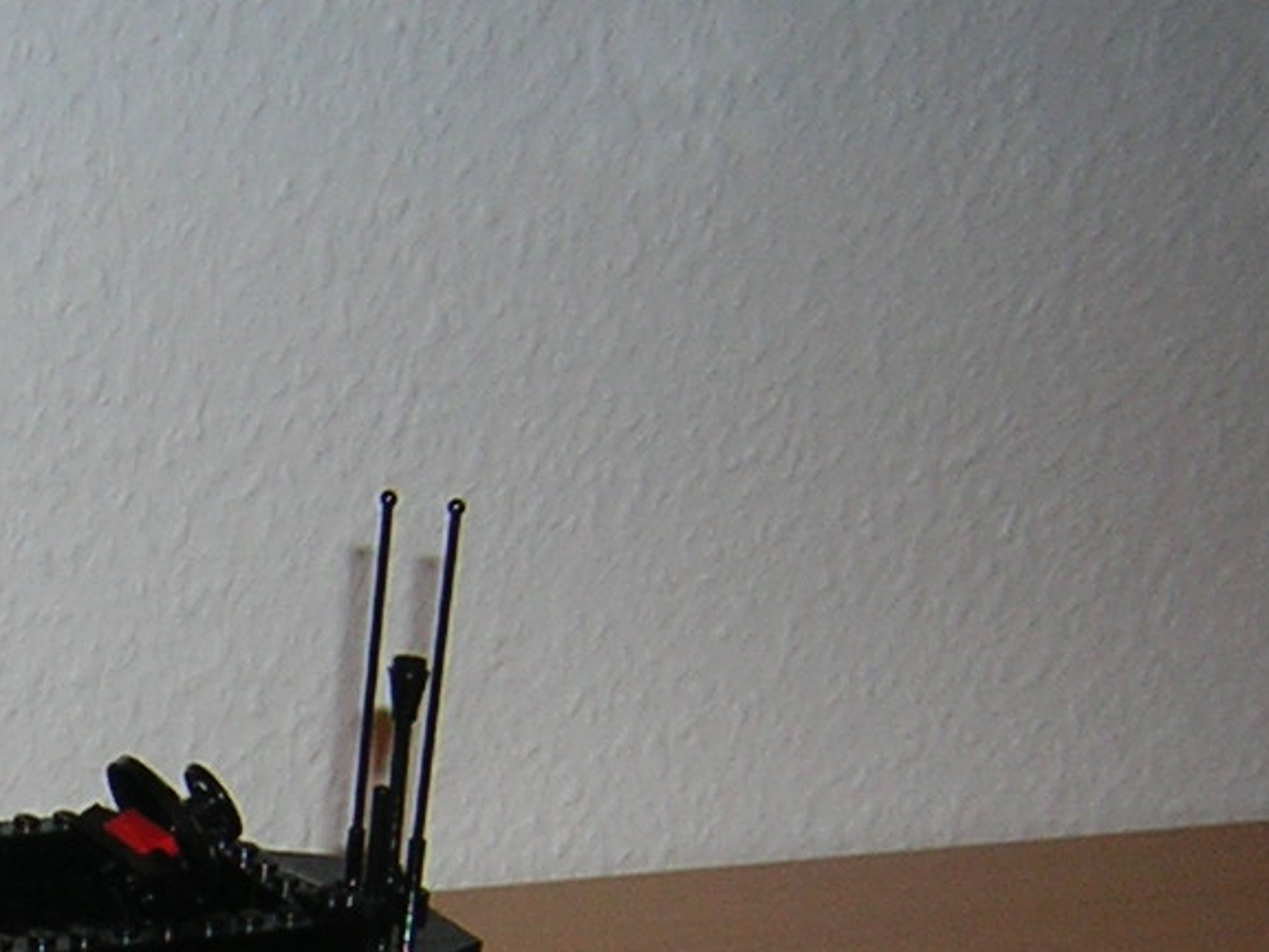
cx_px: 187
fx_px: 3666
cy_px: 1148
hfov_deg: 19.4
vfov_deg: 14.3
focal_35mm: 100
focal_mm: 4.7
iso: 50
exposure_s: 1/60.1
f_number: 2.6
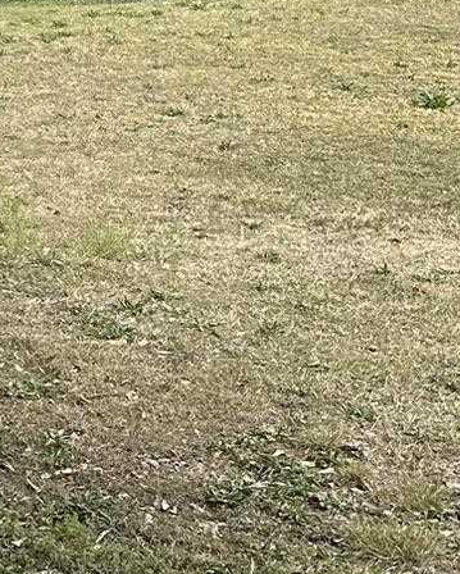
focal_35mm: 107
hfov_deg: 12.2
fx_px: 1819
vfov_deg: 16.8
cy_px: -192
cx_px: -552
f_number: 1.78
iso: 80
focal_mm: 6.86
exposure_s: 1/1393
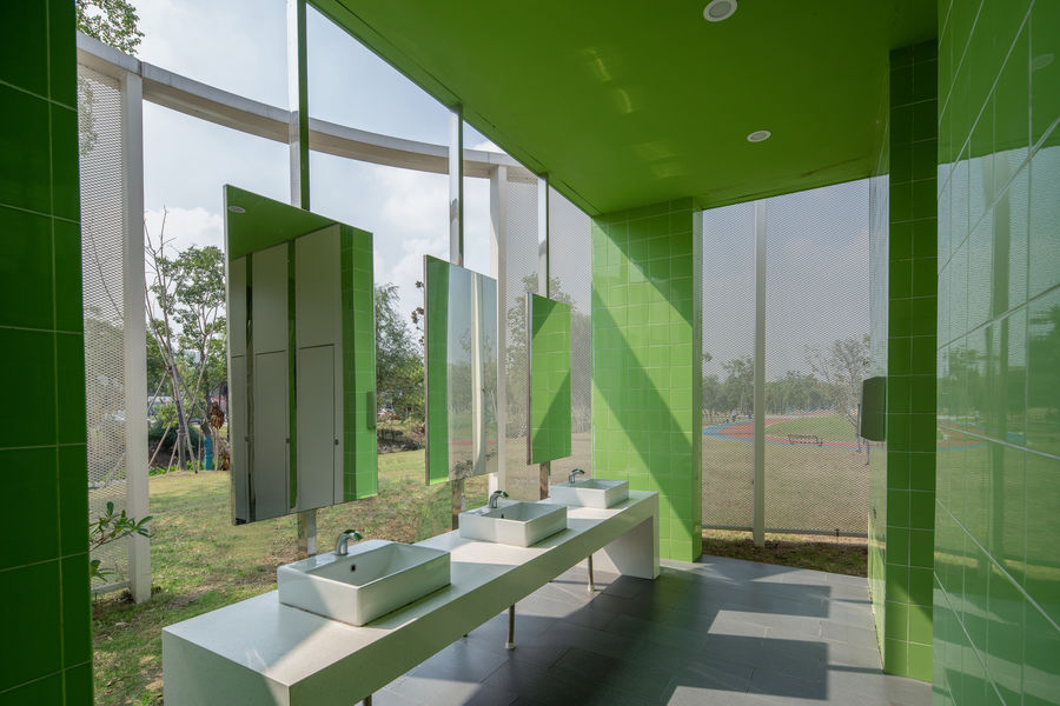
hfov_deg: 93.3
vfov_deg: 70.4
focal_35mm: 17
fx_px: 501
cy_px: 353
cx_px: 530
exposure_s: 1/250
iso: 100
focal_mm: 17
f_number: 8
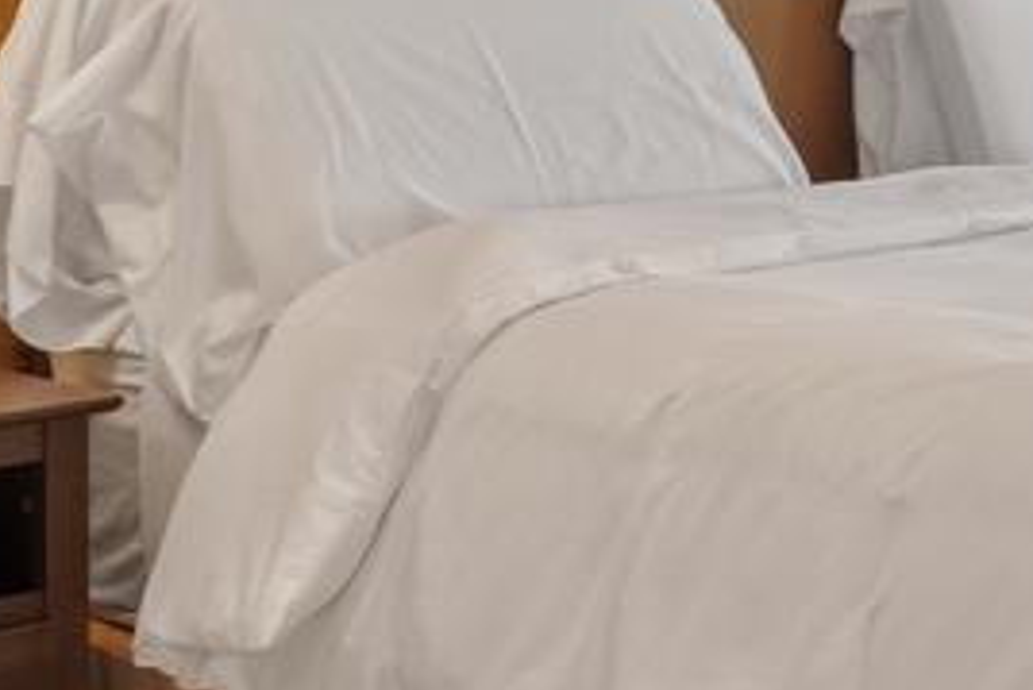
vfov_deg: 15.5
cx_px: 1523
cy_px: -42
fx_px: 2469
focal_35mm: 86
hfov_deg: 20.4
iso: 500
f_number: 8
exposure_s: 1/3
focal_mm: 16
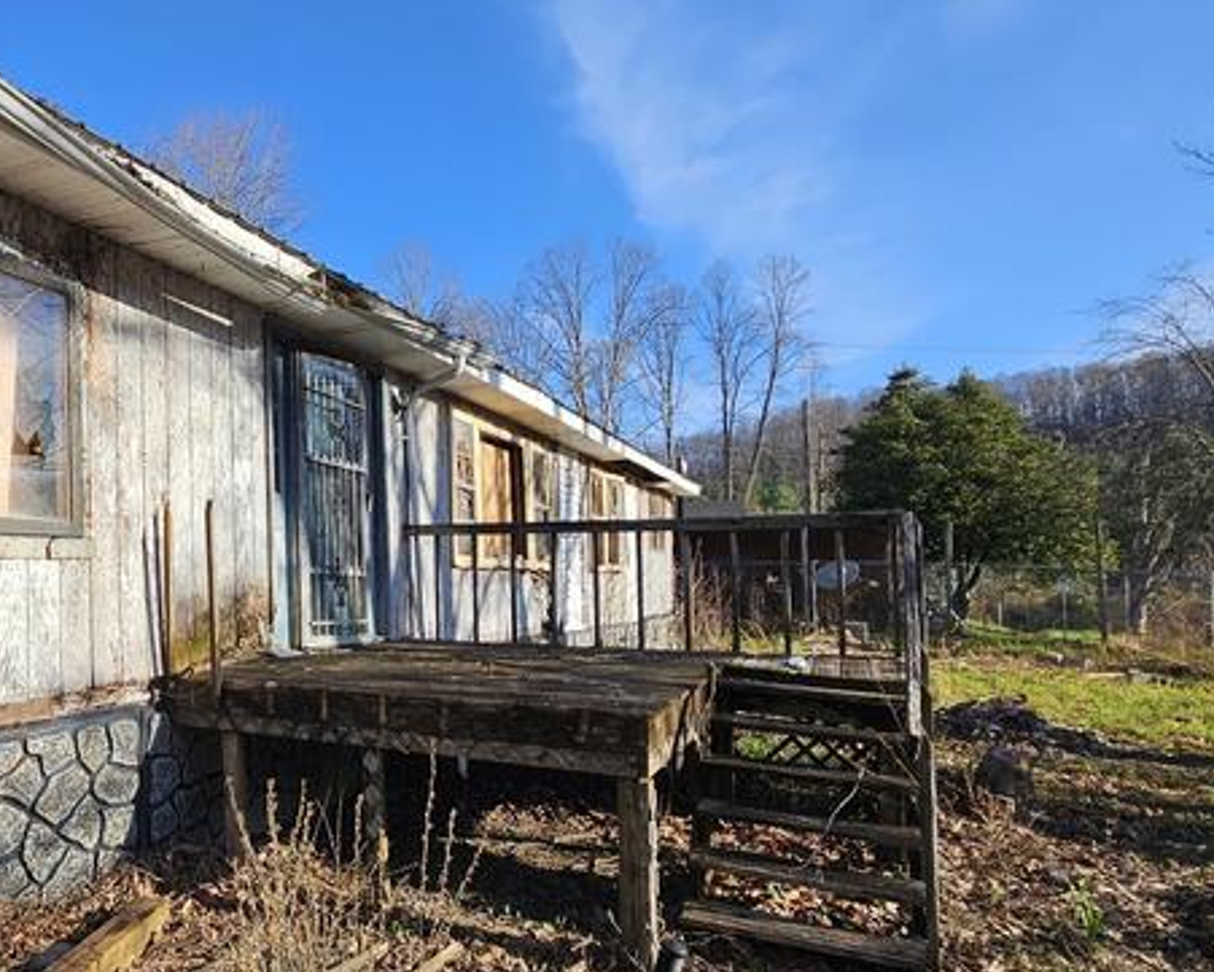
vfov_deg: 58.6
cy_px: 555
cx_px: 287
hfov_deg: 65.5
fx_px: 862
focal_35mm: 24
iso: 50
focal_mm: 2.2
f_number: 2.2
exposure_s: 1/1372
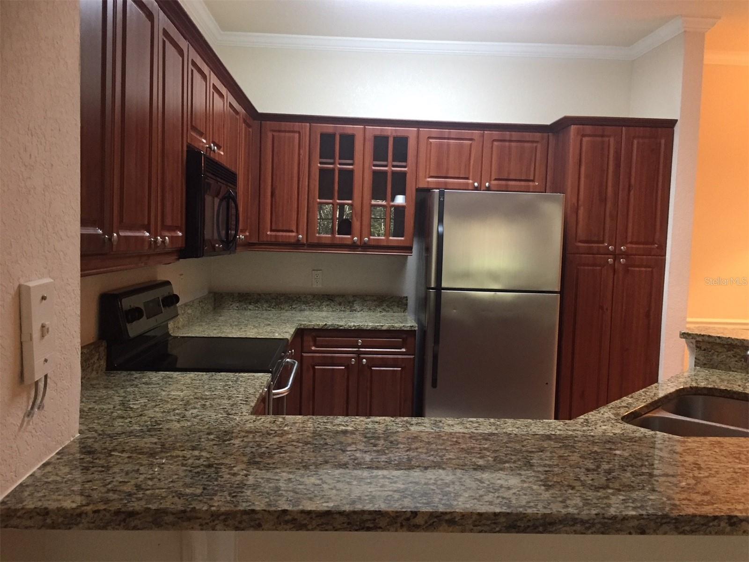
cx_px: 374
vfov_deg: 48.2
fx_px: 627
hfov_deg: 61.7
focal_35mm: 29
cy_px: 281
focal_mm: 4.15
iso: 200
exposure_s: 1/30
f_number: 2.2
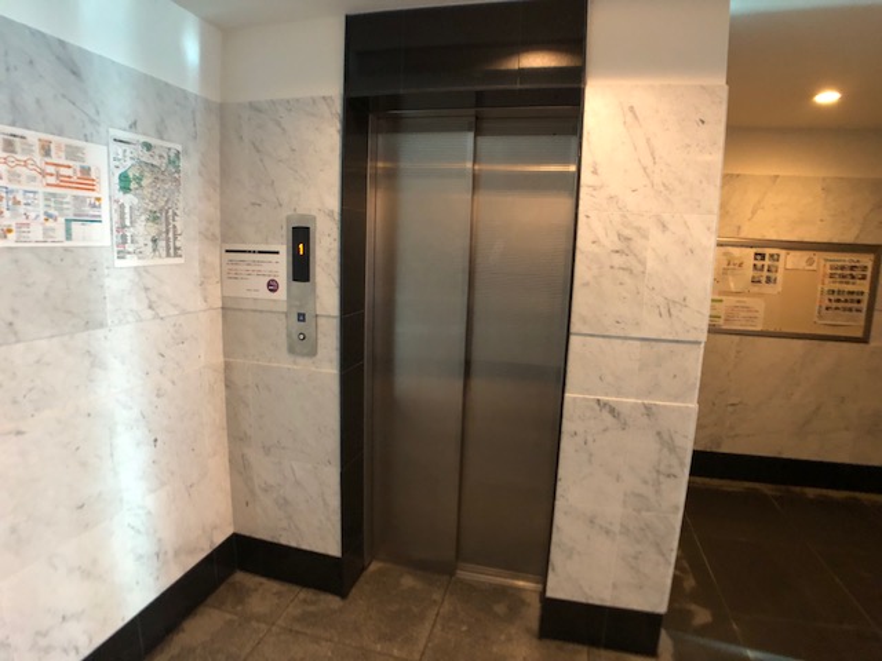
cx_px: 441
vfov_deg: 49.7
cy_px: 330
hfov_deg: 63.4
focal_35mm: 28
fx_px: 713
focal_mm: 3.99
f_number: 1.8
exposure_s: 1/6
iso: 100
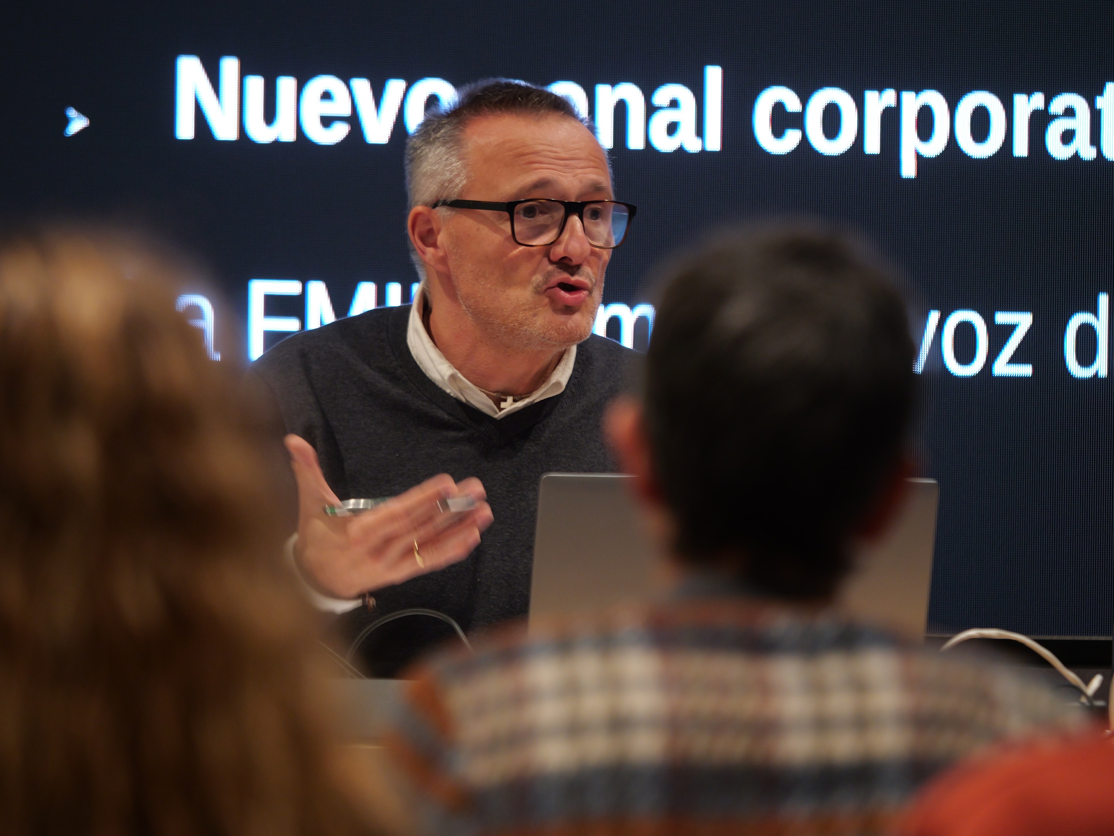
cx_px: 557
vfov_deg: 5.0
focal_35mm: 300
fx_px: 9658
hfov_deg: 6.6
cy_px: 418
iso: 800
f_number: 2.8
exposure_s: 1/100
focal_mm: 150
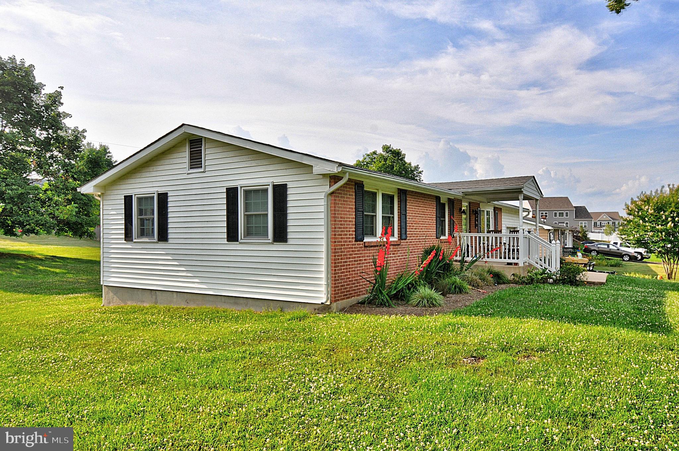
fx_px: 678
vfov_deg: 36.8
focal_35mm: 36
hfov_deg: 53.2
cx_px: 340
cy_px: 226
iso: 400
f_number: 10
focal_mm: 24
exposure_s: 1/1000
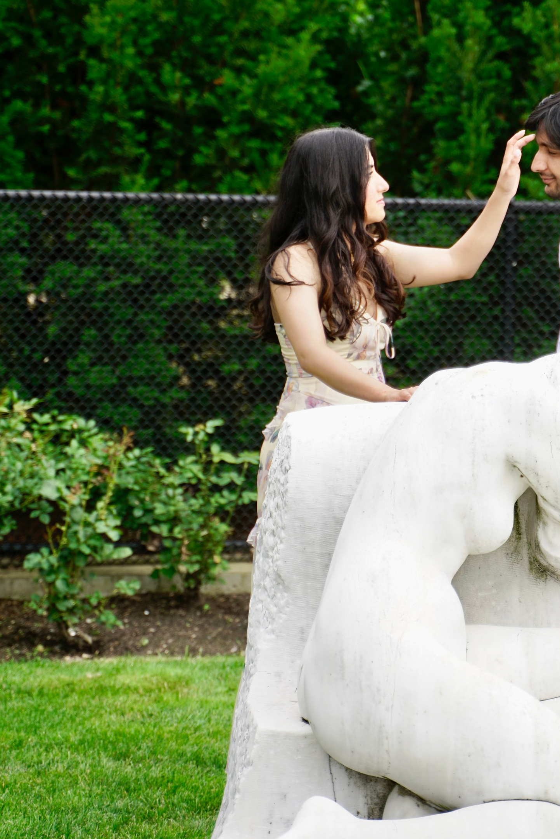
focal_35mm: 133
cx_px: 472
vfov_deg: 15.4
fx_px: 3101
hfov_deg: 10.3
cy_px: 347
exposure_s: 1/400
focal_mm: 75
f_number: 2.8
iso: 100
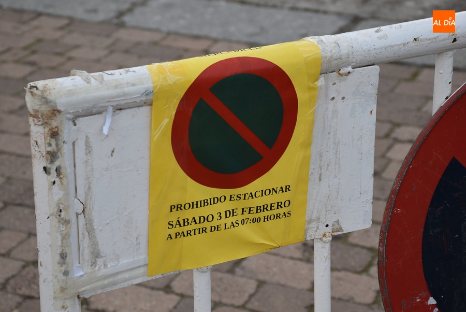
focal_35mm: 99
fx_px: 1283
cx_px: 233
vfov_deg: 13.9
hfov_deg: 20.6
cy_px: 156
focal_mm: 66
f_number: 7.1
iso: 400
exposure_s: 1/200
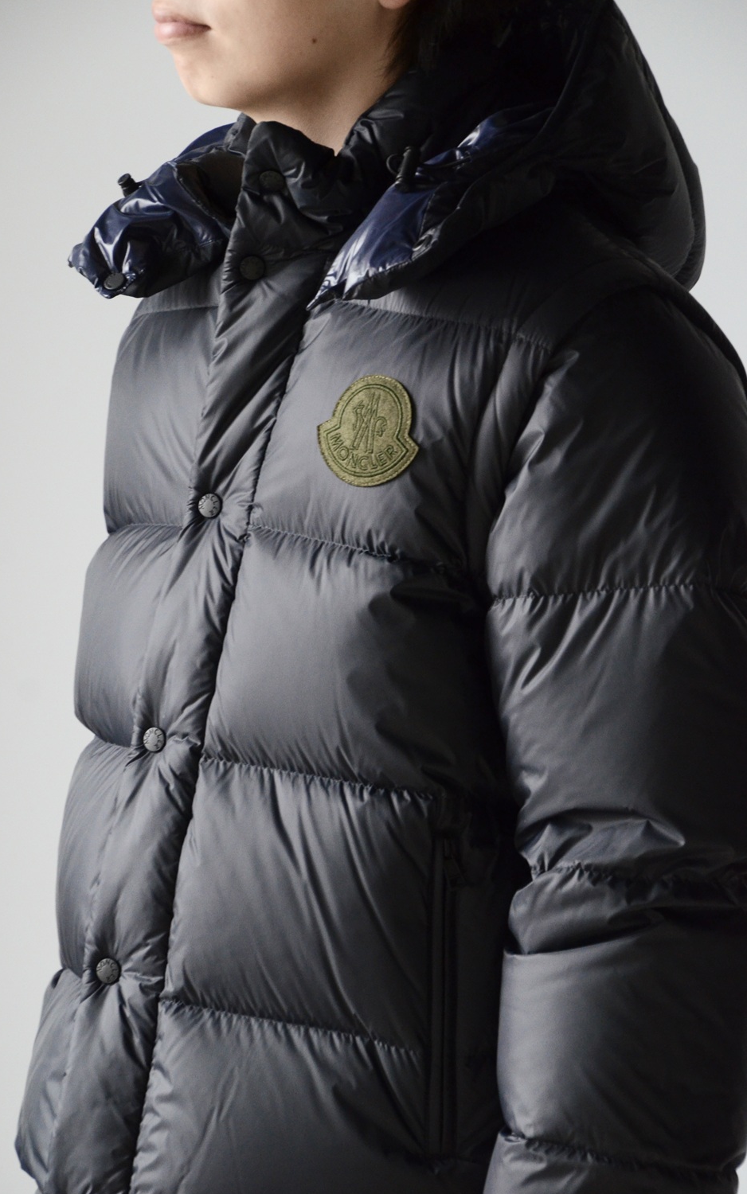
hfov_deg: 9.9
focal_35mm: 132
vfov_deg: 15.8
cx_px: 374
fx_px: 4298
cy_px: 600
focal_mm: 86
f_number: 5.6
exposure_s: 1/50
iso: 1600
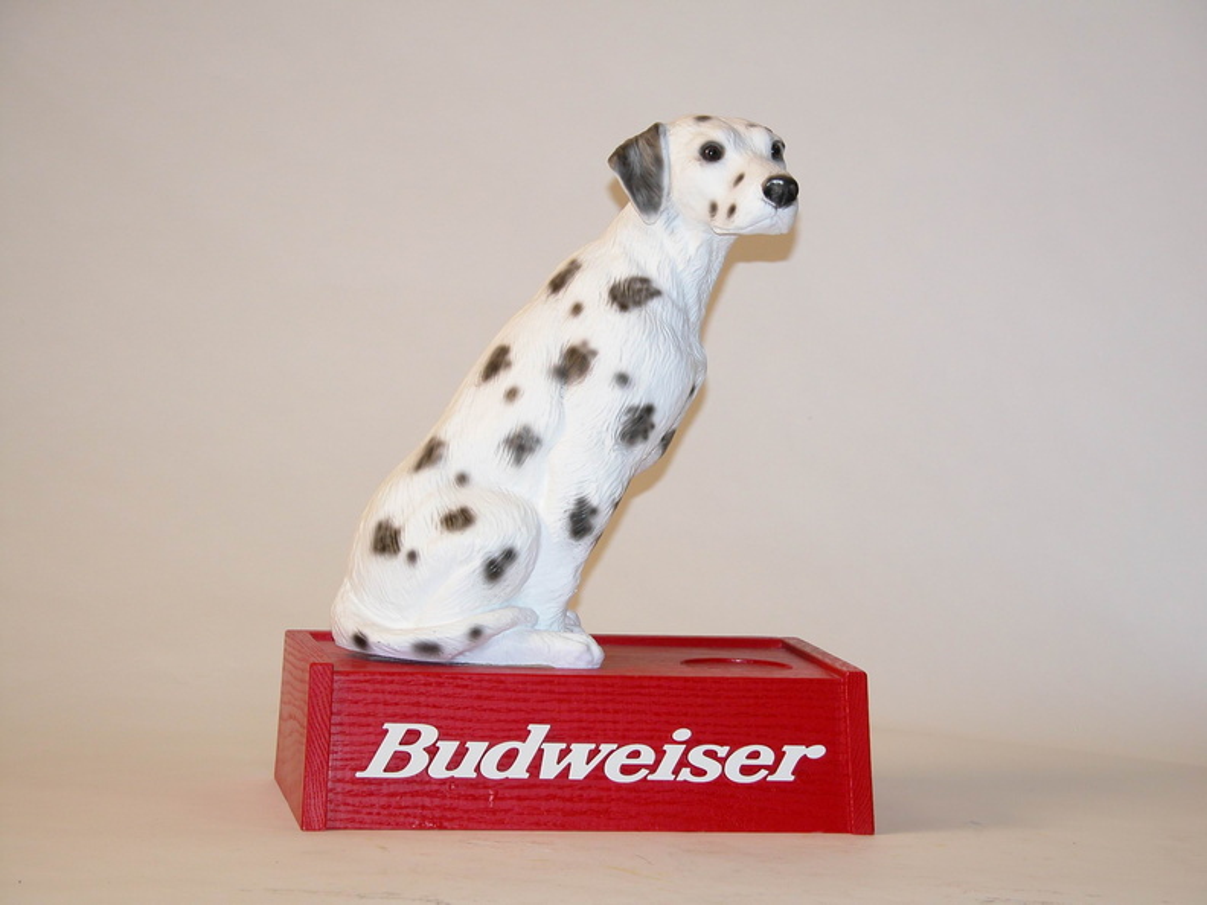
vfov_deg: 15.1
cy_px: 452
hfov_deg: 20.0
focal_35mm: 98
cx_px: 604
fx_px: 3417
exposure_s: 1/64.5
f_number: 3.6
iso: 100
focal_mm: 25.4
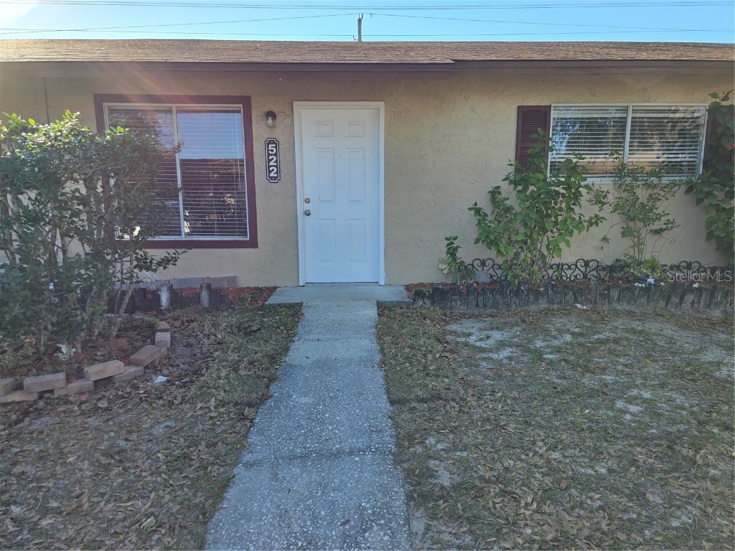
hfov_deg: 73.9
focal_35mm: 23
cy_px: 276
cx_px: 368
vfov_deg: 58.9
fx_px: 488
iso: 12
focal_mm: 6.3
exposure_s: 1/351
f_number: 1.7
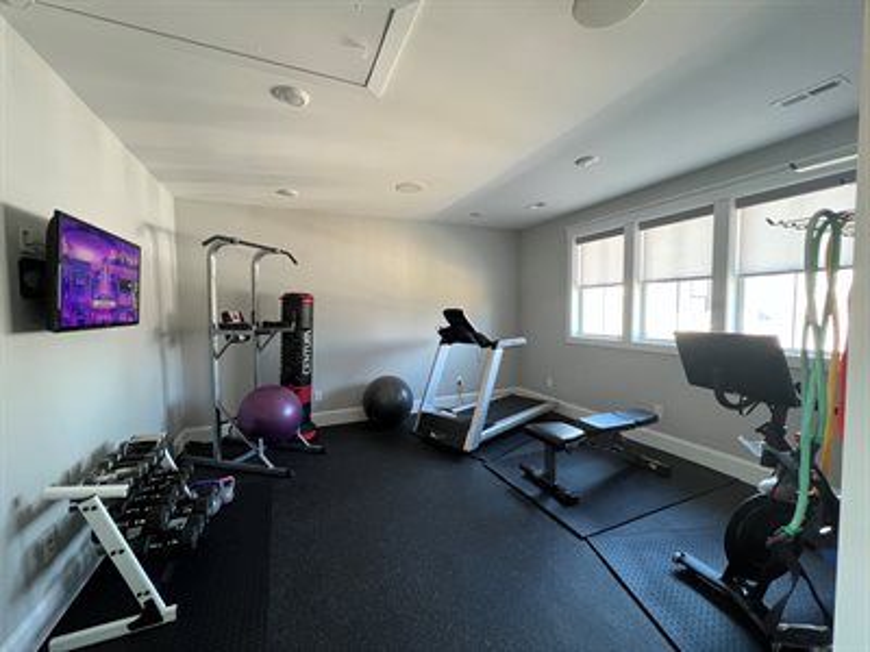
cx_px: 435
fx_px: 327
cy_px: 326
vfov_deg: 89.9
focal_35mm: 13
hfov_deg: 106.2
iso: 250
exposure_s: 1/64
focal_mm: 1.57
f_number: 1.8
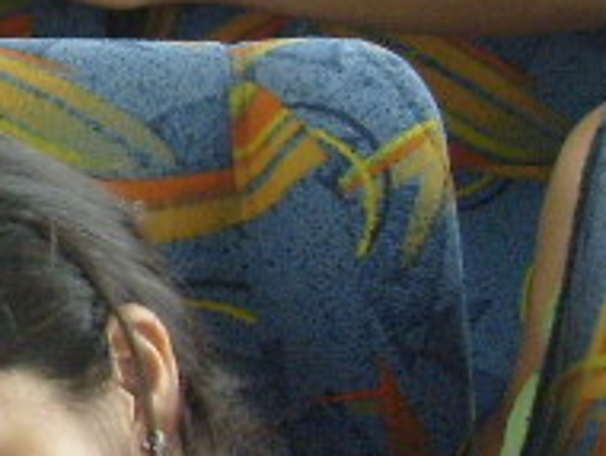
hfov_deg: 6.7
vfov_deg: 5.3
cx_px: -877
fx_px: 4908
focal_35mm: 280
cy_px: -89
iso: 100
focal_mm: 8.7
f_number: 3.3
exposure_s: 1/60
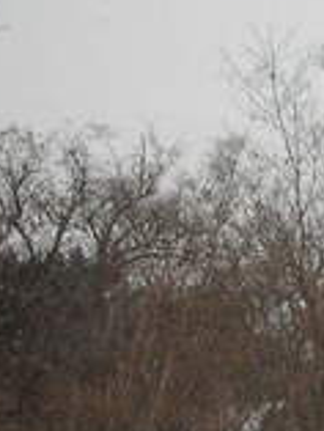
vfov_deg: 13.4
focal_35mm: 145
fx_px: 1807
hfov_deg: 9.8
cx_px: 560
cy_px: 420
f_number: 3.2
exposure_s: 1/55
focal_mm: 6.3
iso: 50
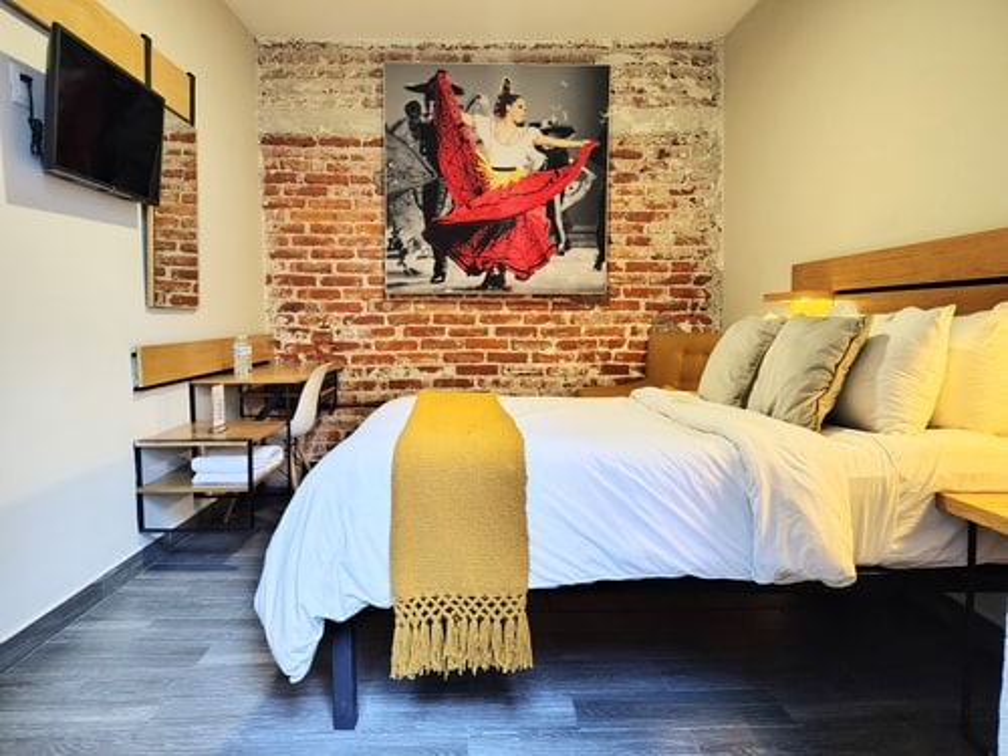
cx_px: 504
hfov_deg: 71.6
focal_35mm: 24
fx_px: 699
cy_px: 378
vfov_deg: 56.8
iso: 1781
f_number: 1.8
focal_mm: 5.56
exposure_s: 1/60
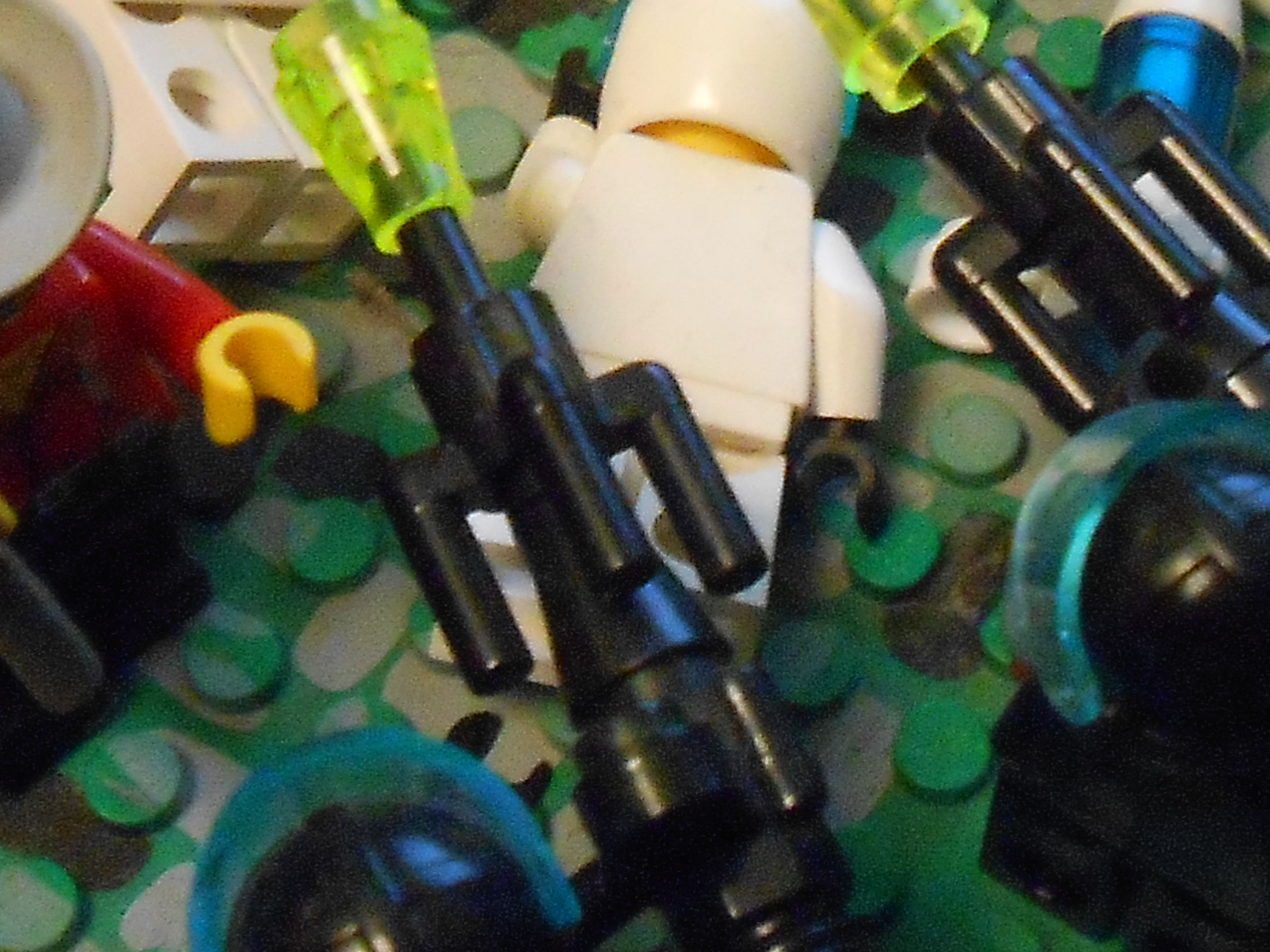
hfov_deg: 19.8
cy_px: 188
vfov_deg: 14.8
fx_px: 3632
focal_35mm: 99
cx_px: 669
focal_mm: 5.3
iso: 800
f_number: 3.8
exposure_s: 1/6
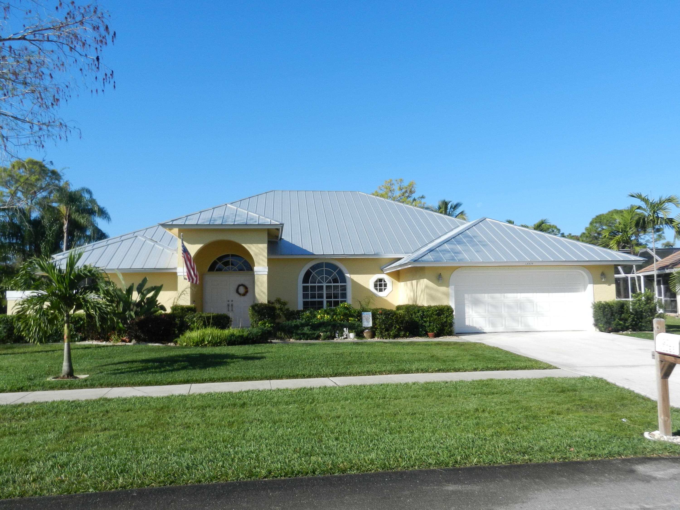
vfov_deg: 48.2
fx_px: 570
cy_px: 255
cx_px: 340
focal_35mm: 29
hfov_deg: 61.7
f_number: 3.6
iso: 160
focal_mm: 5.1
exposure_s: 1/1250
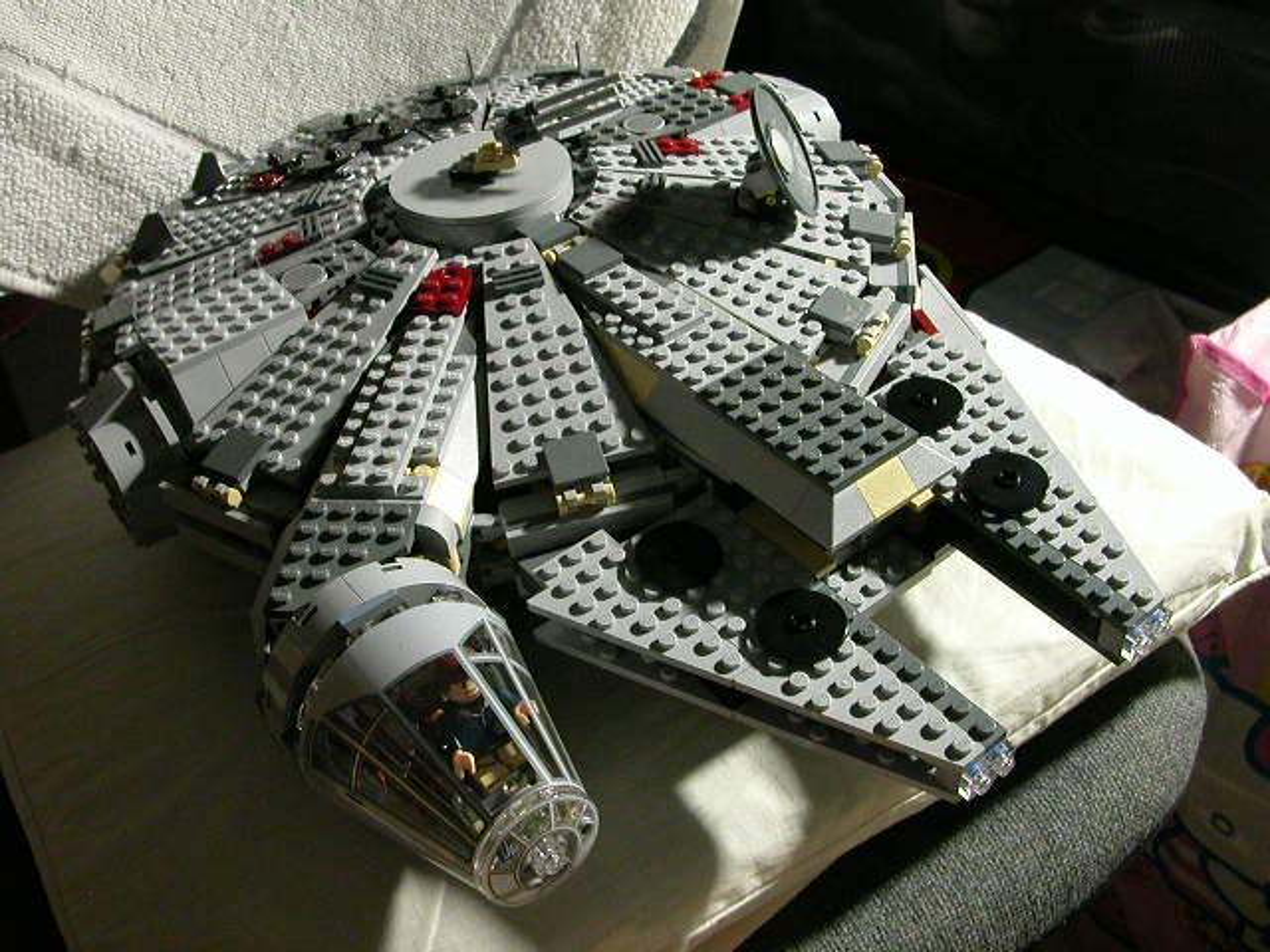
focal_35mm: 37
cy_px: 476
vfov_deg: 38.7
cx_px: 635
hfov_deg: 50.1
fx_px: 1357
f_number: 2.7
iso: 400
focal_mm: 5.6
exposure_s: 1/11.4
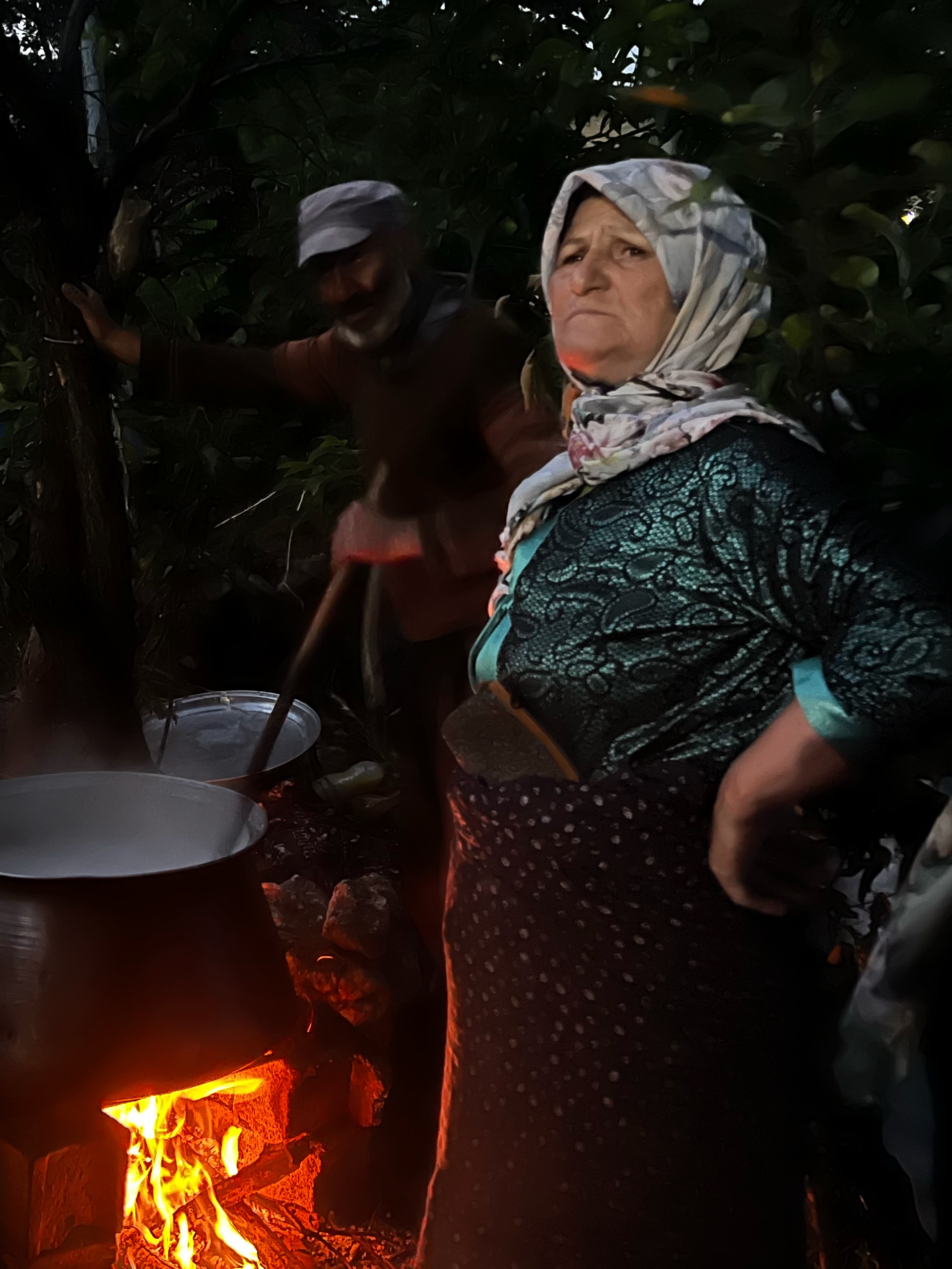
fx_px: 1503
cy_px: 558
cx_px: 328
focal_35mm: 41
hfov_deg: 34.8
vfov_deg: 45.7
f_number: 1.5
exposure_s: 1/28
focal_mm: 5.7
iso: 1250
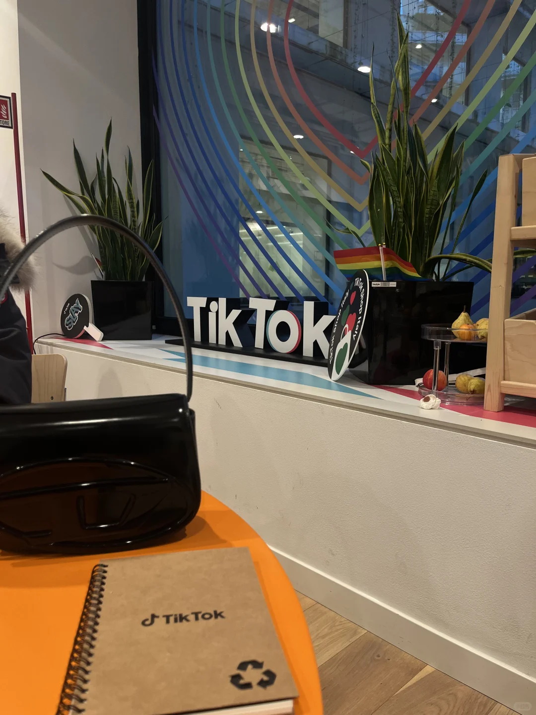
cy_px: 358
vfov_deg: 67.3
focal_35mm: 26
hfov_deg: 53.1
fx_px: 537
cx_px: 268
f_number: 1.6
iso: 100
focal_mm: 5.1
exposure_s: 1/100
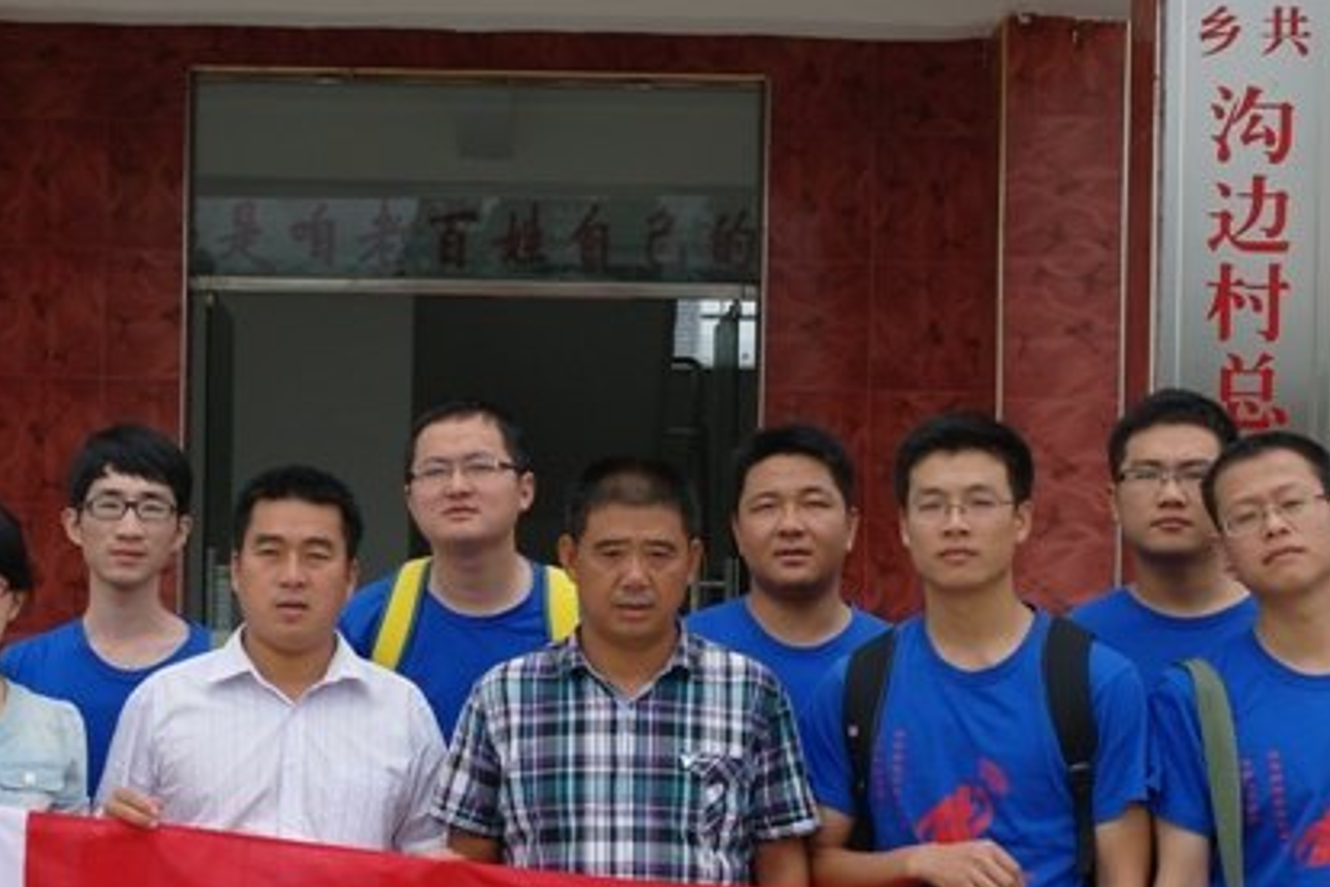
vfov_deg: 16.4
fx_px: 3066
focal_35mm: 83
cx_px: 482
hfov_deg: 24.4
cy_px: 614
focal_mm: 28
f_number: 6.3
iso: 200
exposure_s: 1/250
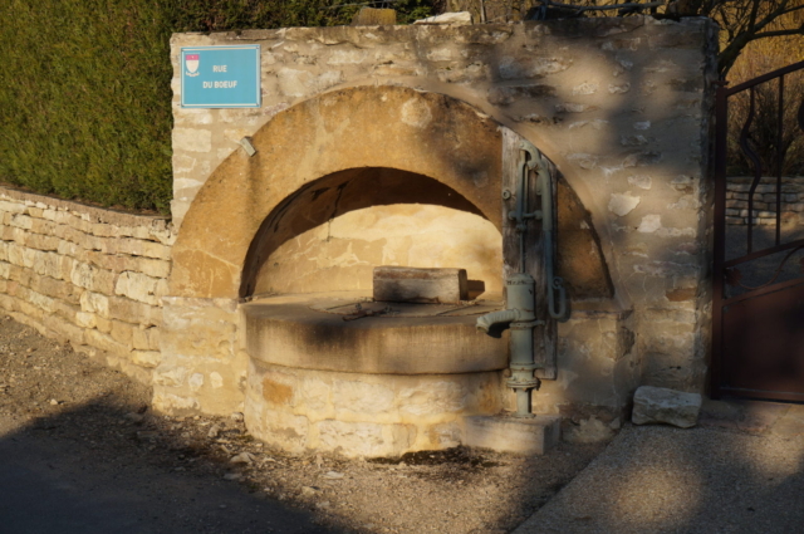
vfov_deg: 21.5
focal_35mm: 63
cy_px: 267
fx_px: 1405
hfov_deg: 31.9
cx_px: 402
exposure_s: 1/250
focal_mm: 42
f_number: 11
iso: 200
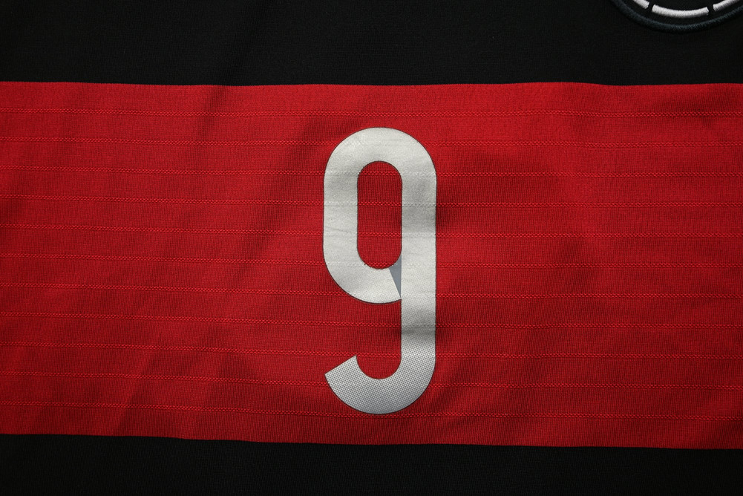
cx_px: 372
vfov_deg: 40.0
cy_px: 248
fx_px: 681
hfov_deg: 57.2
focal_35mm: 33
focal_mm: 33
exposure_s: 1/125
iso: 200
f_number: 4.8
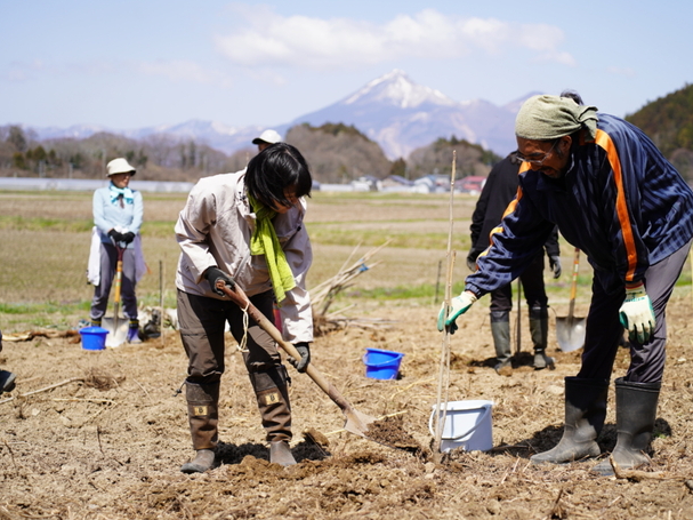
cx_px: 393
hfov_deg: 32.7
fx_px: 1181
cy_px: 261
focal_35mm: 59
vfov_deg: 24.8
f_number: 2.8
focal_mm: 54
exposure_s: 1/1250
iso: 100
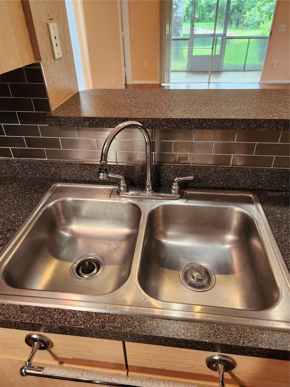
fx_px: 257
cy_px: 194
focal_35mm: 23
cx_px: 145
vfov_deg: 73.9
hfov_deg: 58.9
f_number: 1.8
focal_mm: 5.4
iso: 320
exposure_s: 1/120
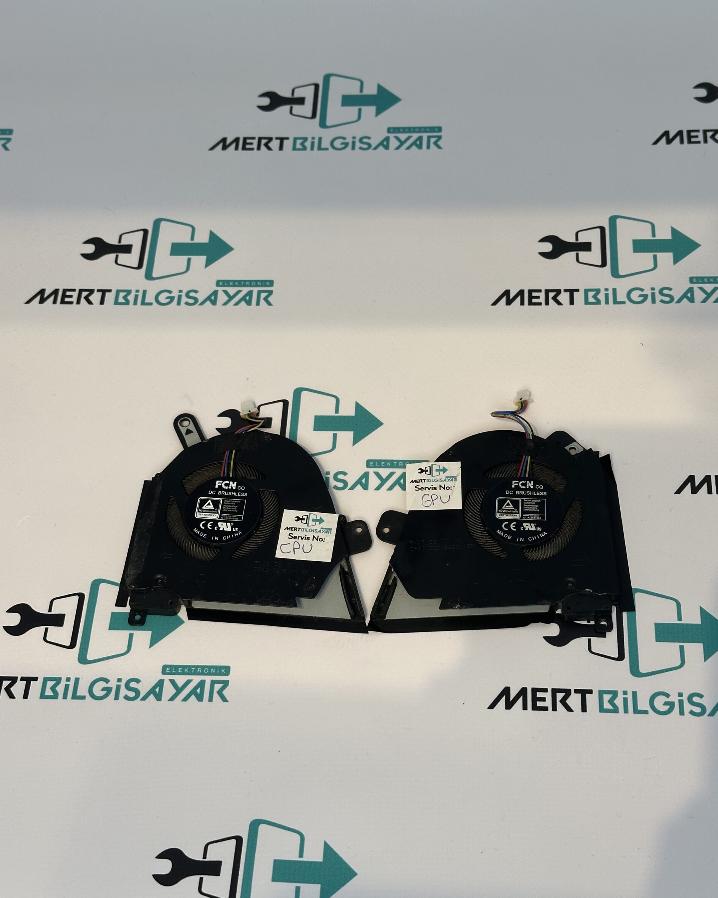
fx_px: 1355
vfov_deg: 36.7
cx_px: 359
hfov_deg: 29.7
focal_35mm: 51
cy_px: 460
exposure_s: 1/499
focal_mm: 6.86
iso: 64
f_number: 1.78
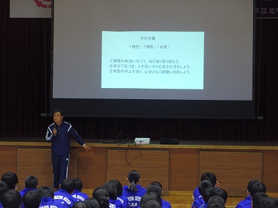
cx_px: 139
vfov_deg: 14.8
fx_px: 803
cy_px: 104
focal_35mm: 100
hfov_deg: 19.6
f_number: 2.5
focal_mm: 21.4
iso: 500
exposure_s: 1/100
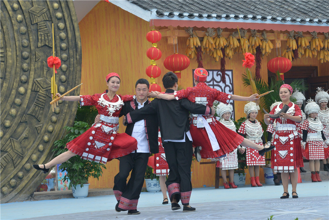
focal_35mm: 105
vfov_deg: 13.0
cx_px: 164
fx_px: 960
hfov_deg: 19.5
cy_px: 110
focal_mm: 105
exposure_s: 1/640
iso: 1400
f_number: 13
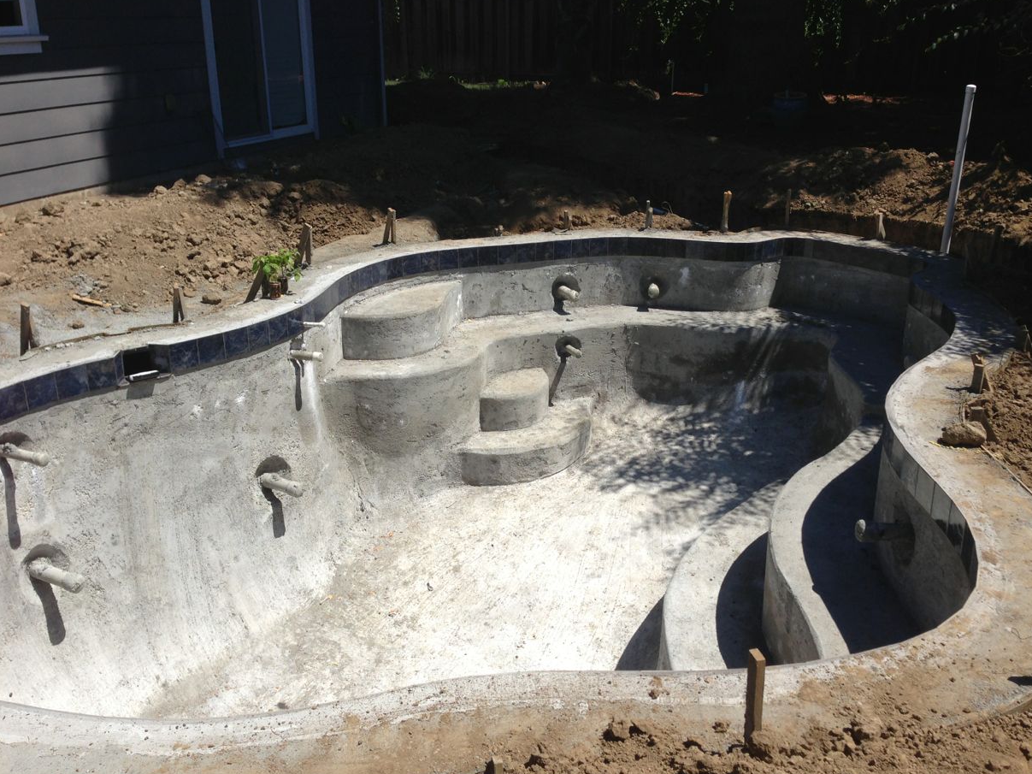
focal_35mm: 35
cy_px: 372
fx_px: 1043
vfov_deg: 40.7
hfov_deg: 52.6
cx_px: 544
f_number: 2.4
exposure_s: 1/1869
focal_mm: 4.13
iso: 50
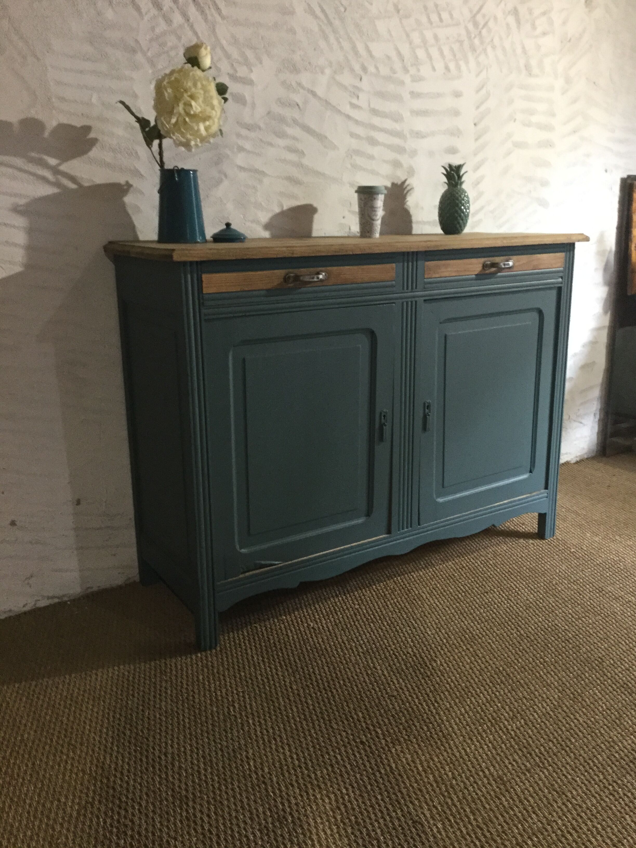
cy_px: 424
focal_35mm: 31
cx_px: 318
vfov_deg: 58.4
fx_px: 759
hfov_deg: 45.4
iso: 160
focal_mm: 3.3
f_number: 2.4
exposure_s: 1/33
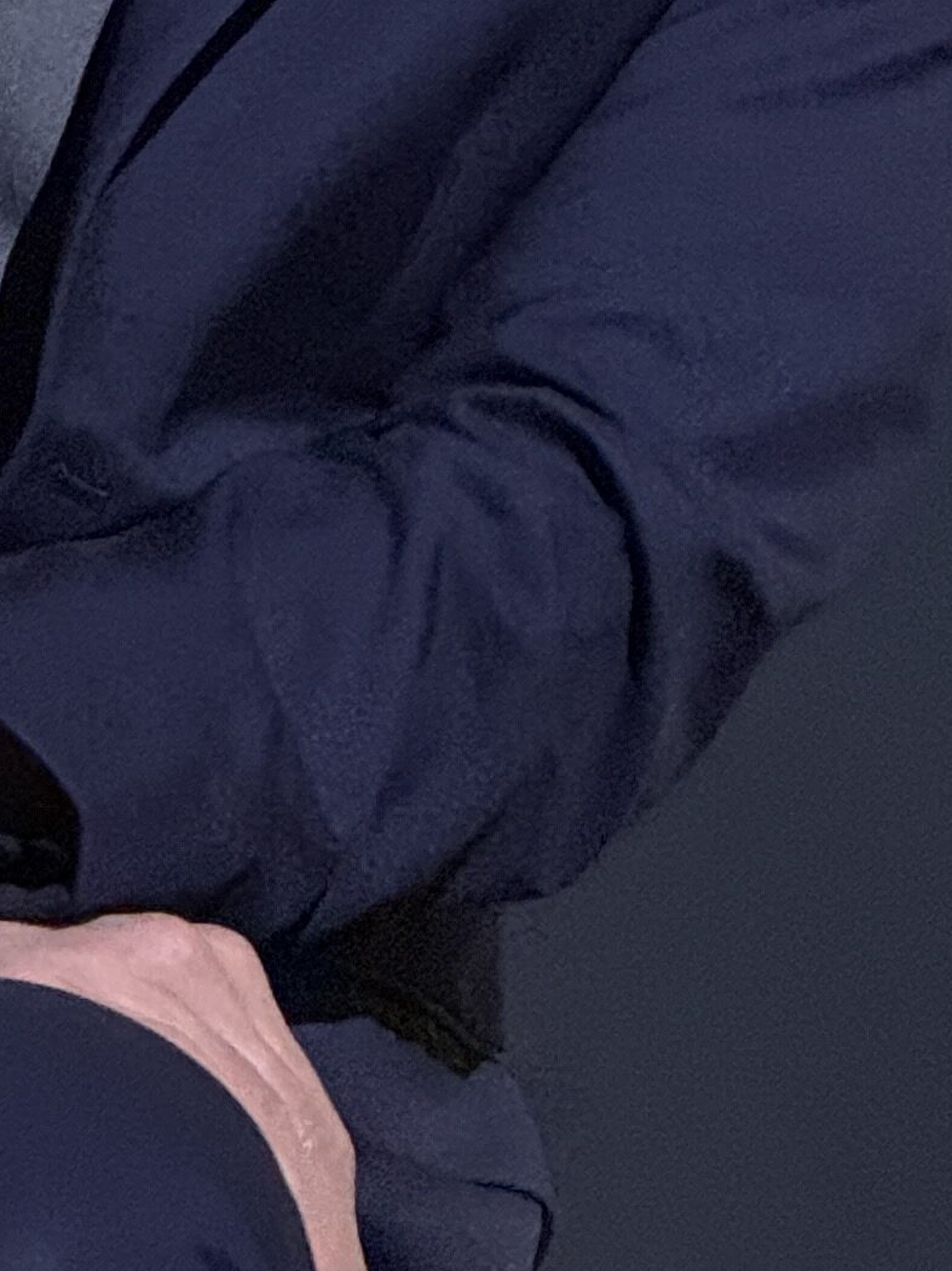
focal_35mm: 461
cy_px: -890
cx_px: -405
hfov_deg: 3.2
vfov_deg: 4.3
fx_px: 16911
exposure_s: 1/40
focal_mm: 15.66
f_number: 2.8
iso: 1250
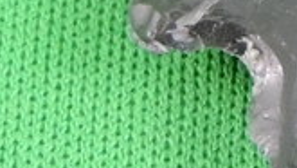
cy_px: -179
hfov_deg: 6.4
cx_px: 435
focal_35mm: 331
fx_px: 2608
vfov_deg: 3.6
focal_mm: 11.6
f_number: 4.2
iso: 800
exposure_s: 1/60
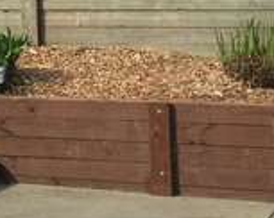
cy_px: -66
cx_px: -95
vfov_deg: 10.2
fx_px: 1199
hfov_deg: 12.6
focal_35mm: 148
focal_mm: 4.15
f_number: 2.2
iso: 32
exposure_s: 1/1464
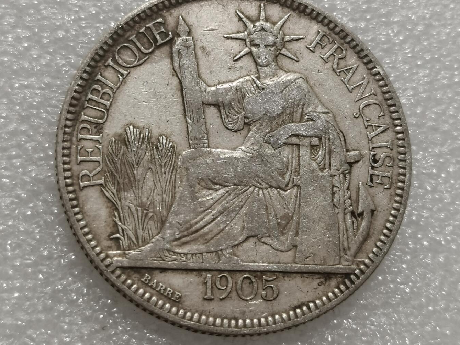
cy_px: 105
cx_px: 231
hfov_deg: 23.8
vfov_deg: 17.9
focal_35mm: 82
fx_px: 1090
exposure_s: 1/90
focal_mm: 5.58
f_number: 1.8
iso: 64
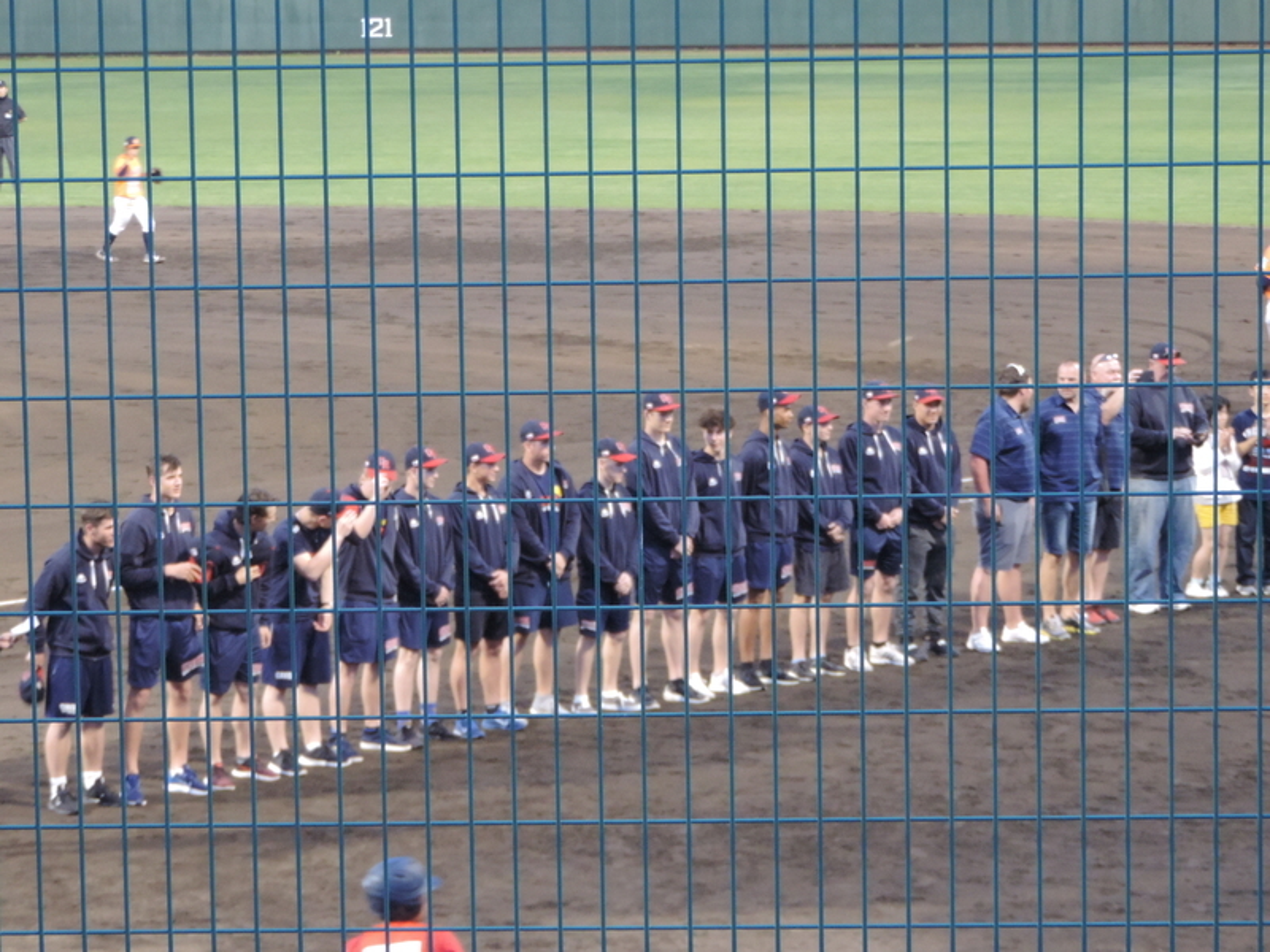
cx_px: 635
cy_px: 476
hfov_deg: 13.6
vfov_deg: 10.2
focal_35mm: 145
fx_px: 5320
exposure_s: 1/30
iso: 720
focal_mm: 25.8
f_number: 4.4
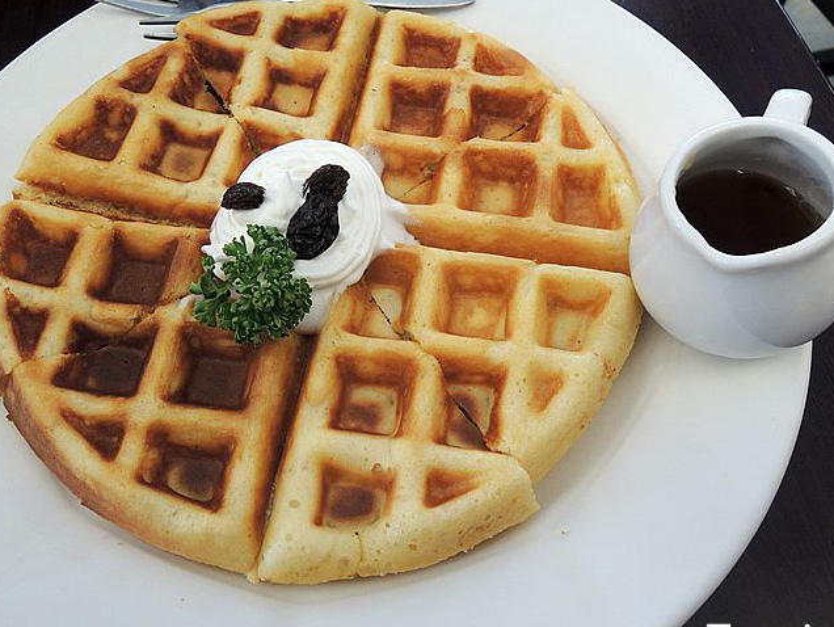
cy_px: 287
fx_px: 747
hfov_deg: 58.3
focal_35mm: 31
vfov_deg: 45.5
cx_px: 417
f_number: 2.8
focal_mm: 4.3
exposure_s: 1/30
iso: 200
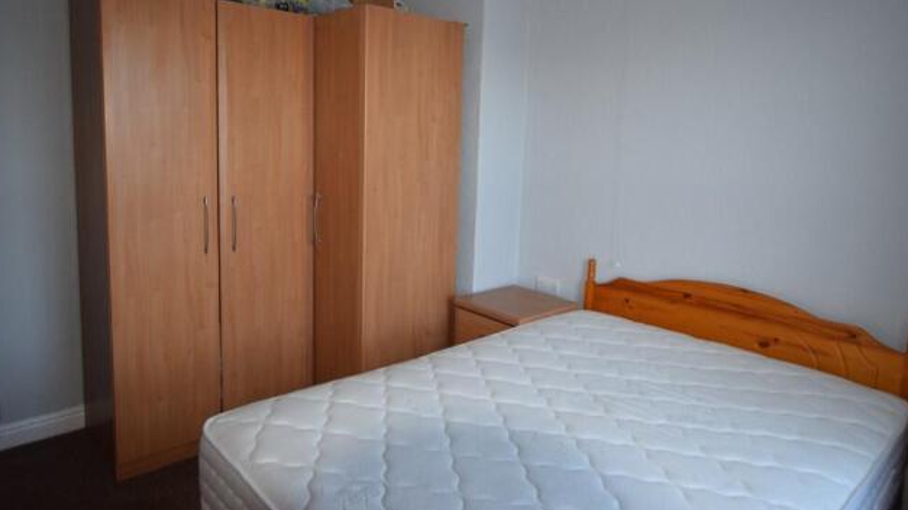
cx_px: 461
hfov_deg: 78.7
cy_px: 199
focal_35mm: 23
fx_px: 554
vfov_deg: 49.1
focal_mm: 14
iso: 800
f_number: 4.5
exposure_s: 1/80
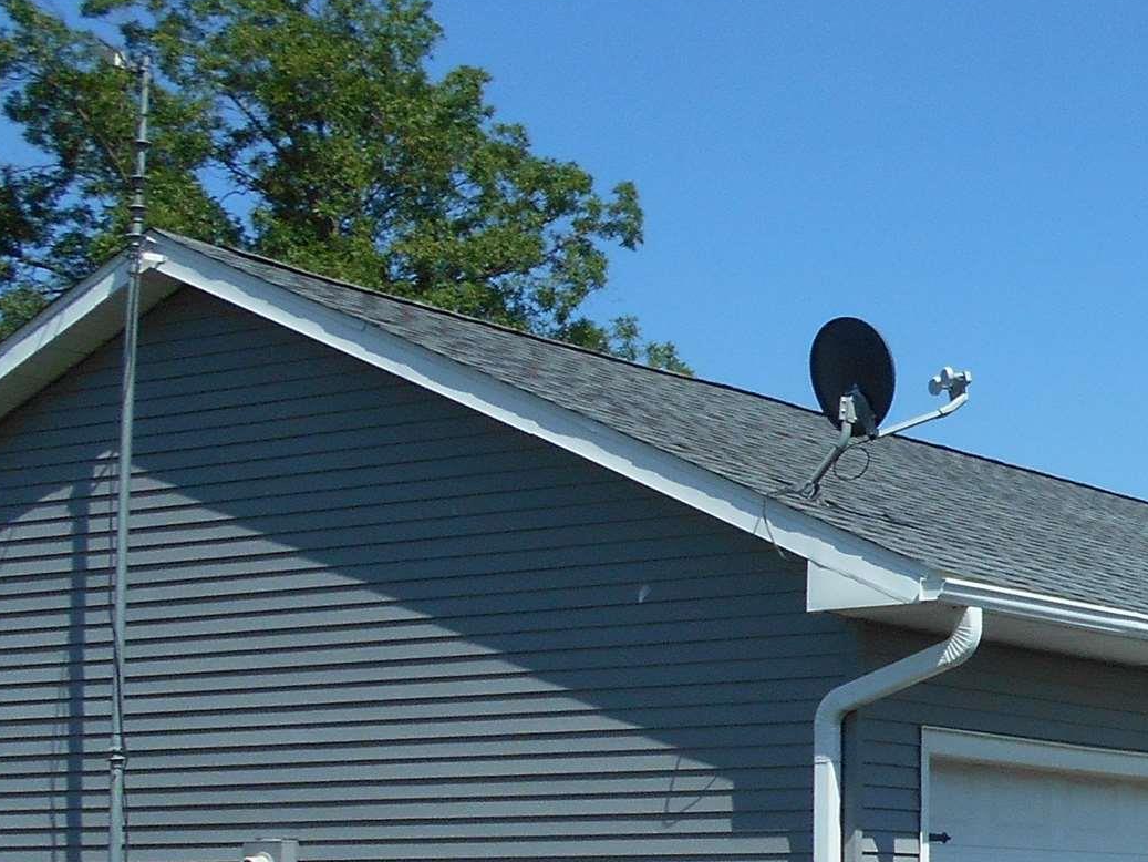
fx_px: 2554
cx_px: 1424
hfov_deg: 23.0
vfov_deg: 18.9
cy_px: 711
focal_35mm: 77
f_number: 3.2
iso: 80
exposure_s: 1/1250
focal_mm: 4.6
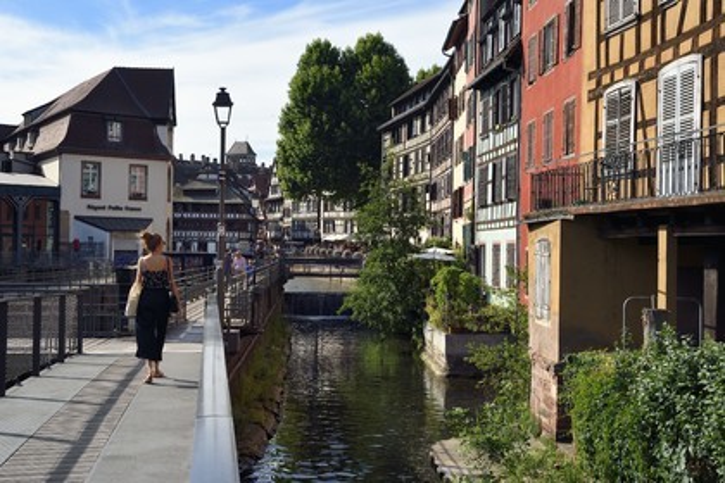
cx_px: 362
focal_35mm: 45
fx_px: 906
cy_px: 242
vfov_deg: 29.9
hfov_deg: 43.6
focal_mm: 45
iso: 200
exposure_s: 1/320
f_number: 10
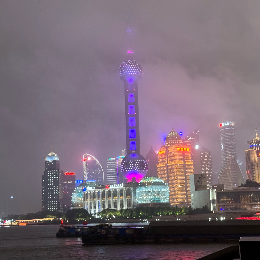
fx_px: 484
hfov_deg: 30.0
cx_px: 120
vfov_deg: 30.0
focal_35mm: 57
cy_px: 131
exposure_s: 1/25
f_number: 1.78
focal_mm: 6.86
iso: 500
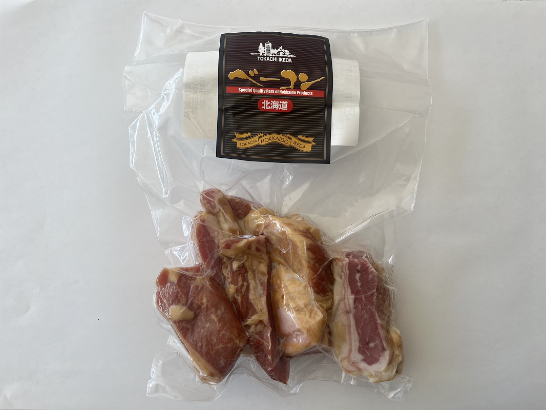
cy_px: 205
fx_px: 410
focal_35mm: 26
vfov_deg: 53.1
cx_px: 273
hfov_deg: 67.3
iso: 50
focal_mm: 5.1
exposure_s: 1/544
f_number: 1.6
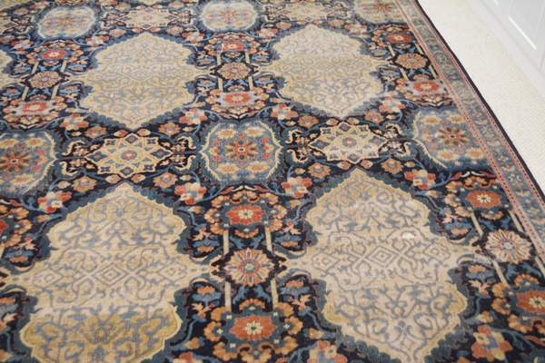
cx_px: 272
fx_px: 590
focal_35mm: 39
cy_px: 182
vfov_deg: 34.2
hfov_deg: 49.6
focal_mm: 26
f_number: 4.2
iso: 900
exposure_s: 1/30
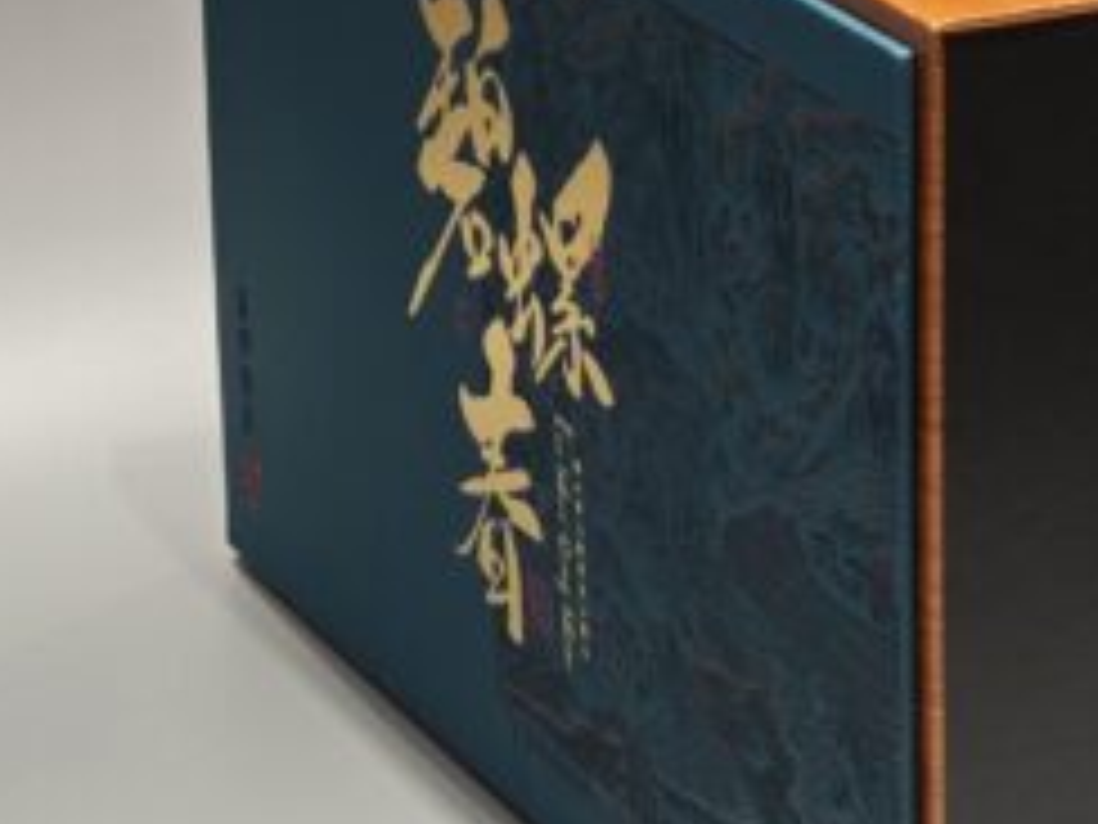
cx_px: 837
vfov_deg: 7.5
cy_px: 185
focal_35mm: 197
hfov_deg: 10.0
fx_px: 6249
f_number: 2
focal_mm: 10.1
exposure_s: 1/100
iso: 200
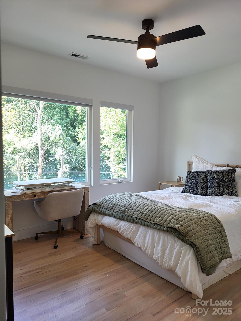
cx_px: 120
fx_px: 241
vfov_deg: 67.3
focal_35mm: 26
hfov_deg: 53.1
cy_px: 160
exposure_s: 1/120
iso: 100
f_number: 1.8
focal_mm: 5.4
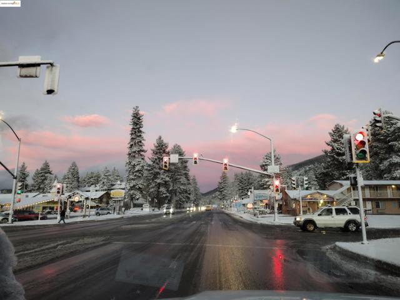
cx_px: 200
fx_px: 312
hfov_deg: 65.3
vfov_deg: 51.4
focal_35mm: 27
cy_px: 150
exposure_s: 1/60
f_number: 1.7
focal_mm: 4.71
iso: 205
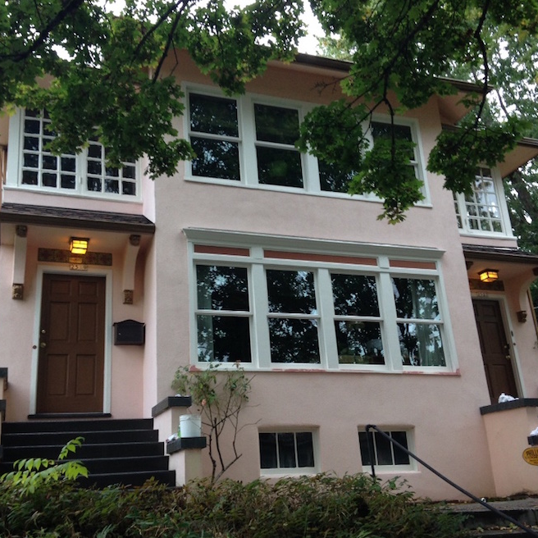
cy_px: 275
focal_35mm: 40
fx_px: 703
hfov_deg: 41.9
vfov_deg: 41.9
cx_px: 266
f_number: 2.4
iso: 80
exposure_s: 1/120
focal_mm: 4.12
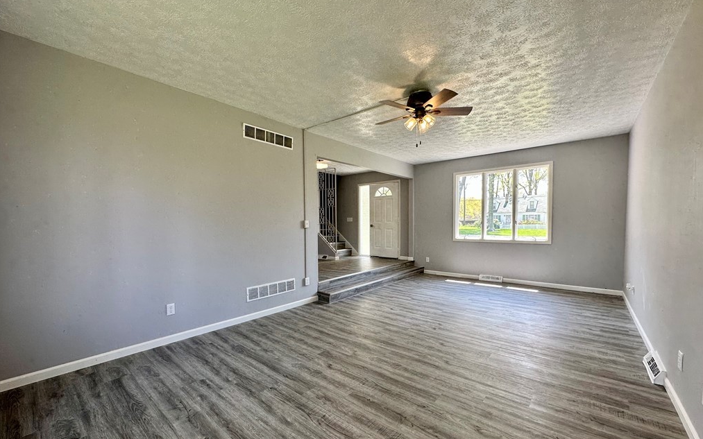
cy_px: 236
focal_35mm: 15
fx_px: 287
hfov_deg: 101.5
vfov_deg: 74.7
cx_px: 353
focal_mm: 2.22
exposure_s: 1/99
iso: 40
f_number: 2.2
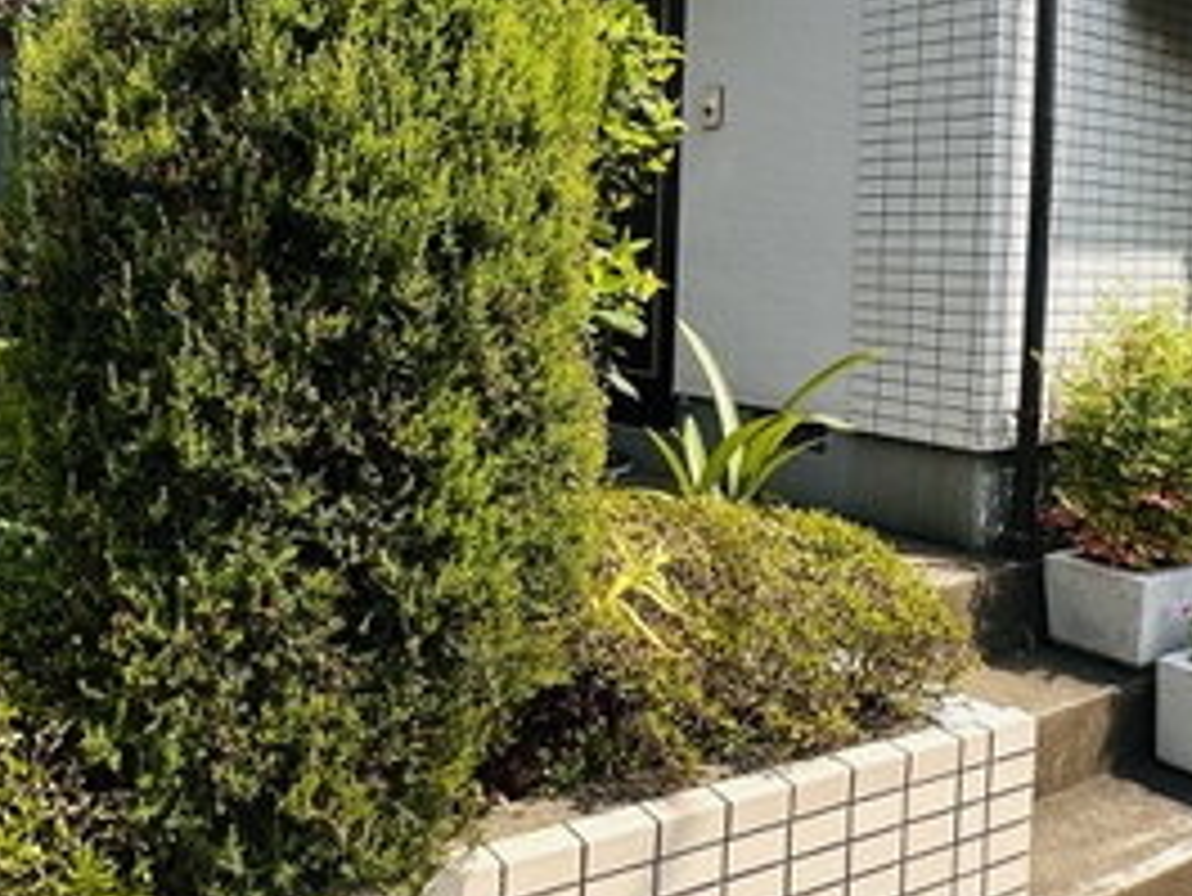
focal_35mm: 37
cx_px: 621
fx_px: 1275
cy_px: 304
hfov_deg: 50.1
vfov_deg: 38.3
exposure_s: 1/842
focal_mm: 2.22
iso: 40
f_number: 2.2
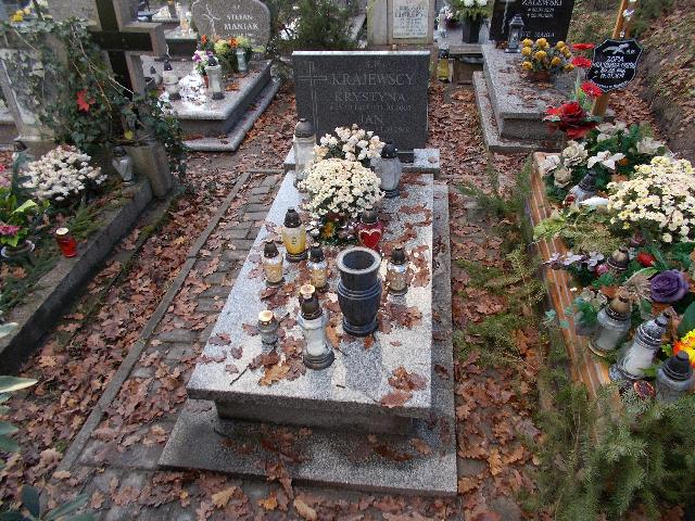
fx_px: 522
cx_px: 348
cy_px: 260
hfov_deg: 67.3
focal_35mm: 26
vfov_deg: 53.1
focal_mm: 4.6
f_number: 3.2
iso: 80
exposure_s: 1/50
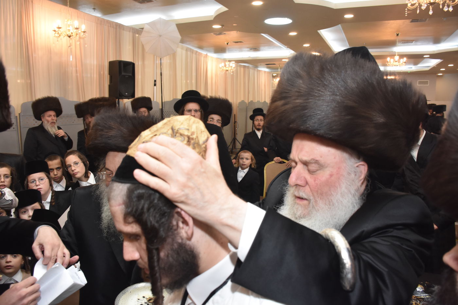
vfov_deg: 47.9
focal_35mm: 27
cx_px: 229
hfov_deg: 67.4
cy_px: 152
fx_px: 343
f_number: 5.6
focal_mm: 18
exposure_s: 1/100
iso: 1250
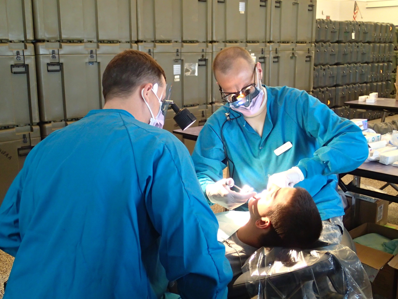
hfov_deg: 46.8
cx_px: 199
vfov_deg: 36.0
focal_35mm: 40
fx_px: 460
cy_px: 150
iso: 640
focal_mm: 7.34
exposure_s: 1/40
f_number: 2.8
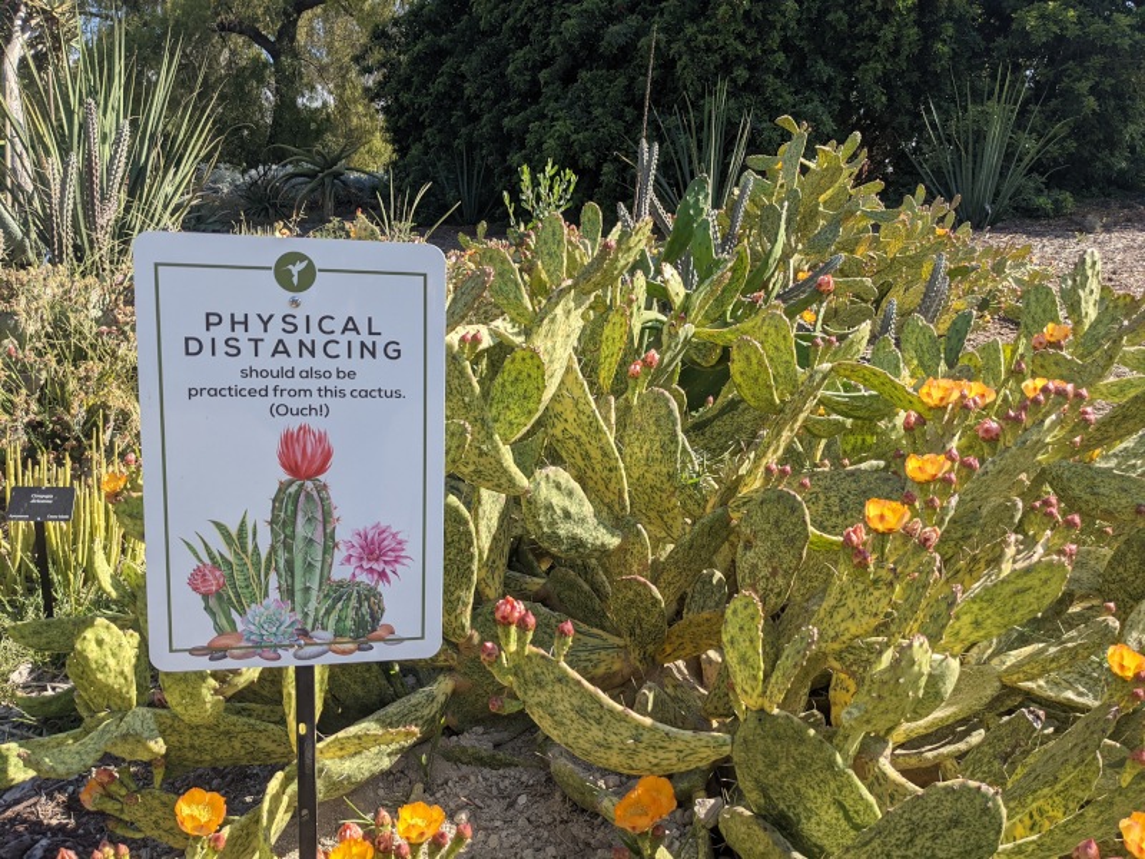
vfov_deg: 51.4
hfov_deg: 65.3
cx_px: 572
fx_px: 893
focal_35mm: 27
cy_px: 430
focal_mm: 4.38
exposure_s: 1/2342
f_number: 1.73
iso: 56
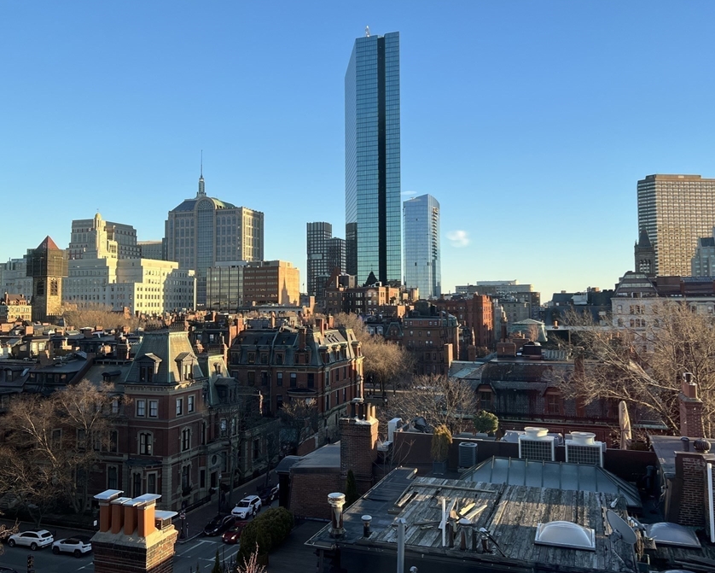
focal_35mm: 31
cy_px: 262
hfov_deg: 57.1
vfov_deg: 47.1
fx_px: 656
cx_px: 341
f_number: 1.5
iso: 50
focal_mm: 5.7
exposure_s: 1/1112
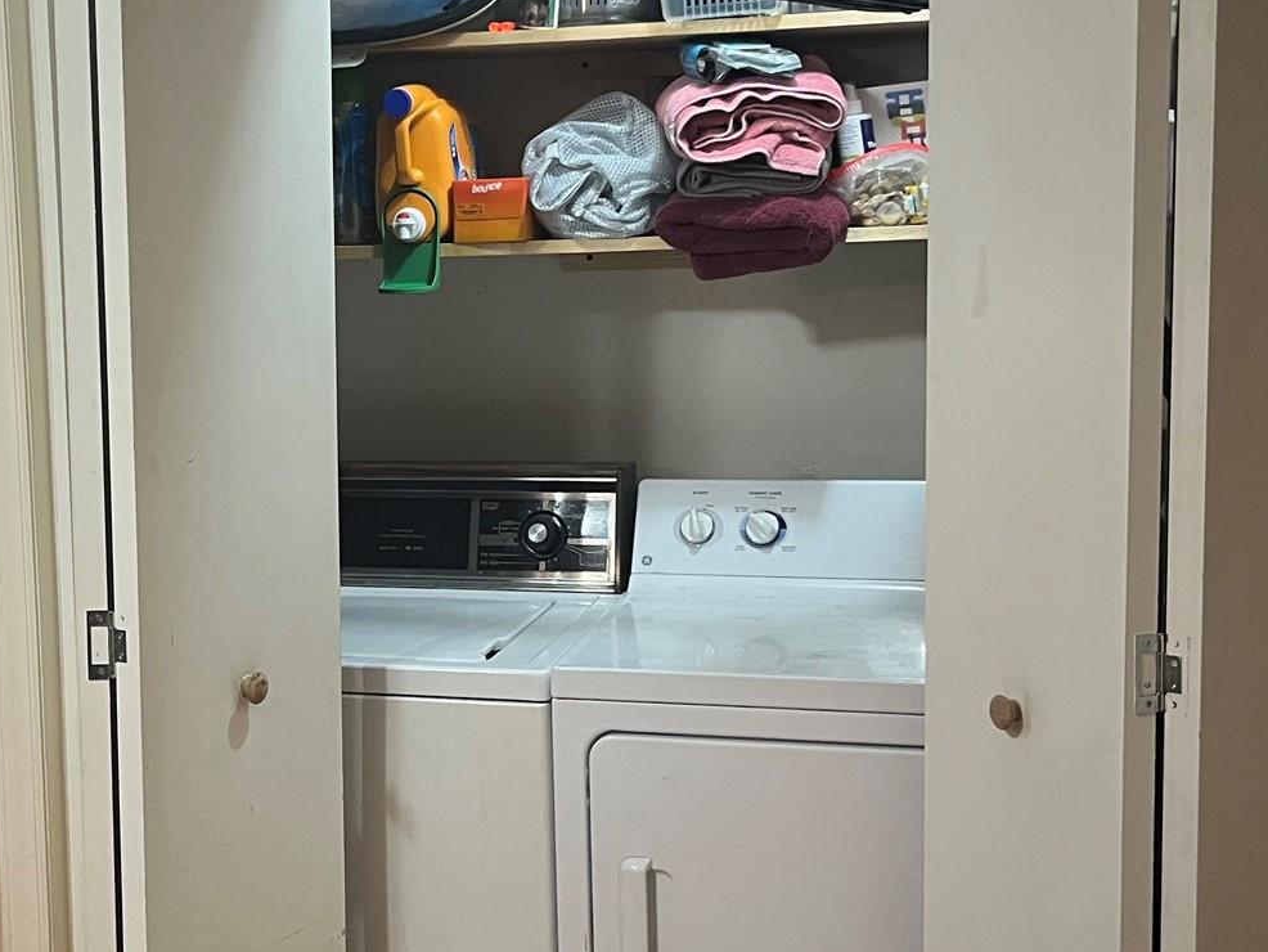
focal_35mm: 54
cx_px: 354
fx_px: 1979
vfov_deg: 27.0
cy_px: 471
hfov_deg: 34.9
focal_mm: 5.1
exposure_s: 1/60
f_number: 1.6
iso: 250
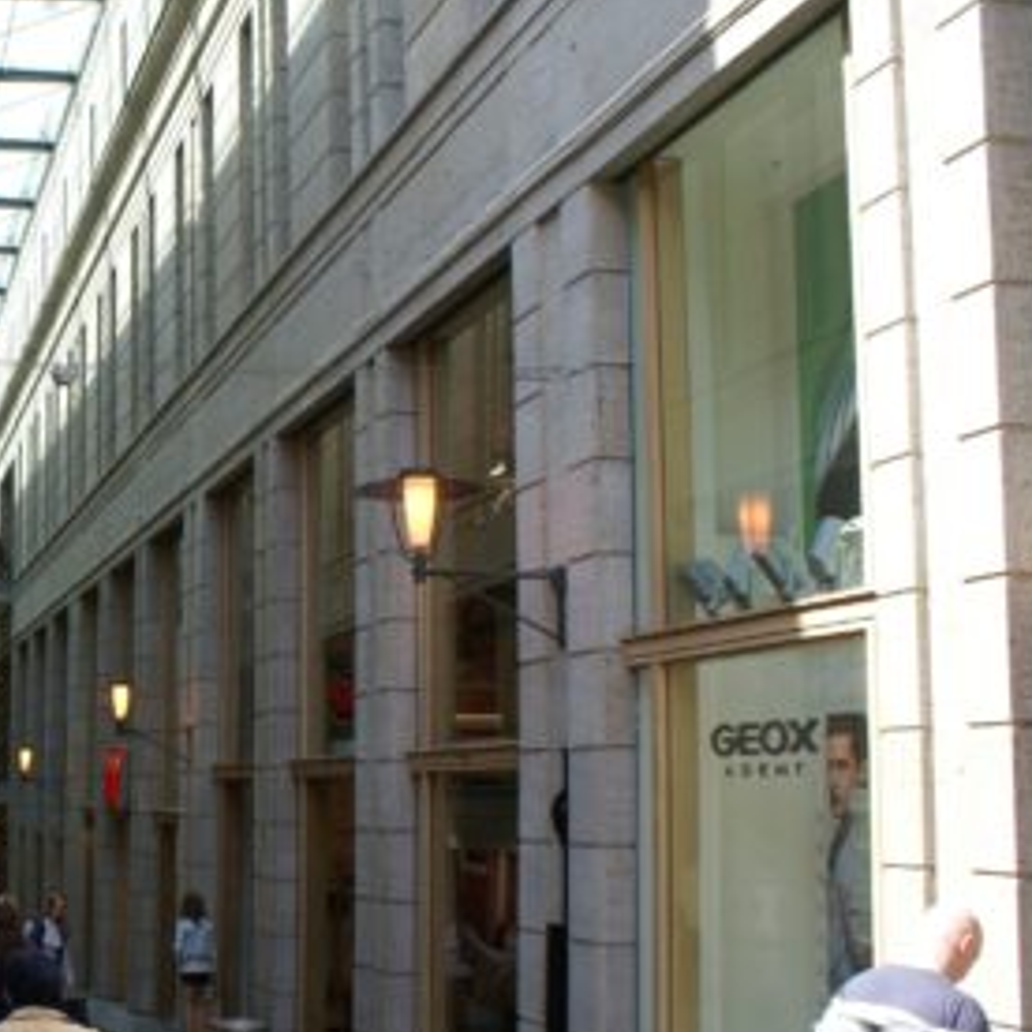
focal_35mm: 50
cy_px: 613
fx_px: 1686
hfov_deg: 30.8
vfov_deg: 33.9
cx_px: -67
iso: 100
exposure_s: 1/60
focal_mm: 18
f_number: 8
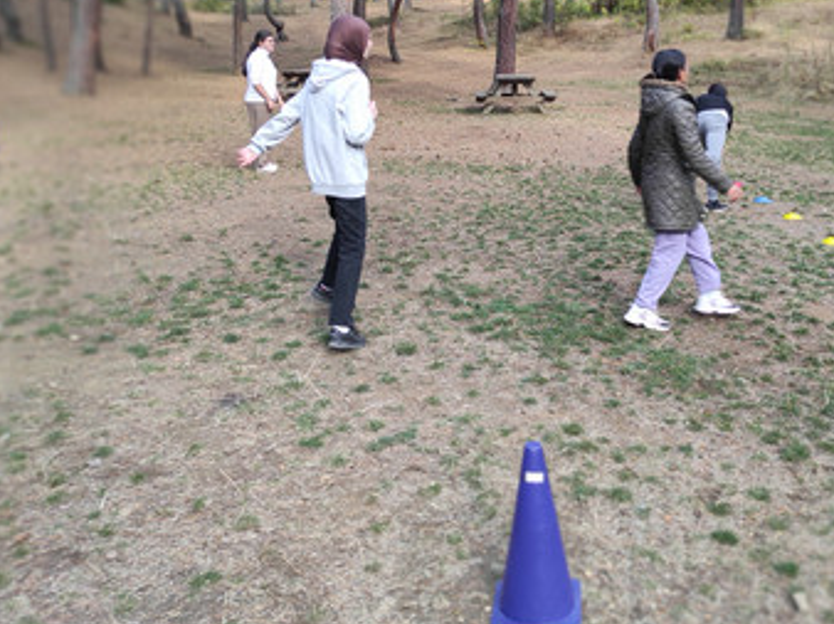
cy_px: 207
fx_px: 891
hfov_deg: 49.2
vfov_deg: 38.2
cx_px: 568
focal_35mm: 37
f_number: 1.89
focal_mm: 5.43
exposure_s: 1/101
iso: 100
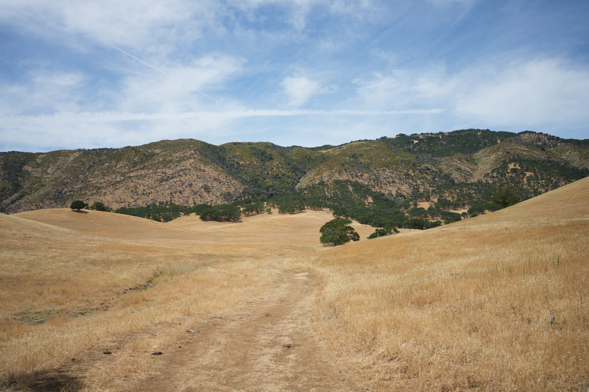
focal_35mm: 28
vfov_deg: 46.4
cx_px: 294
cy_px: 196
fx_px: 458
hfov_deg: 65.5
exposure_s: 1/1250
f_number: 4
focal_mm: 28
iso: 125
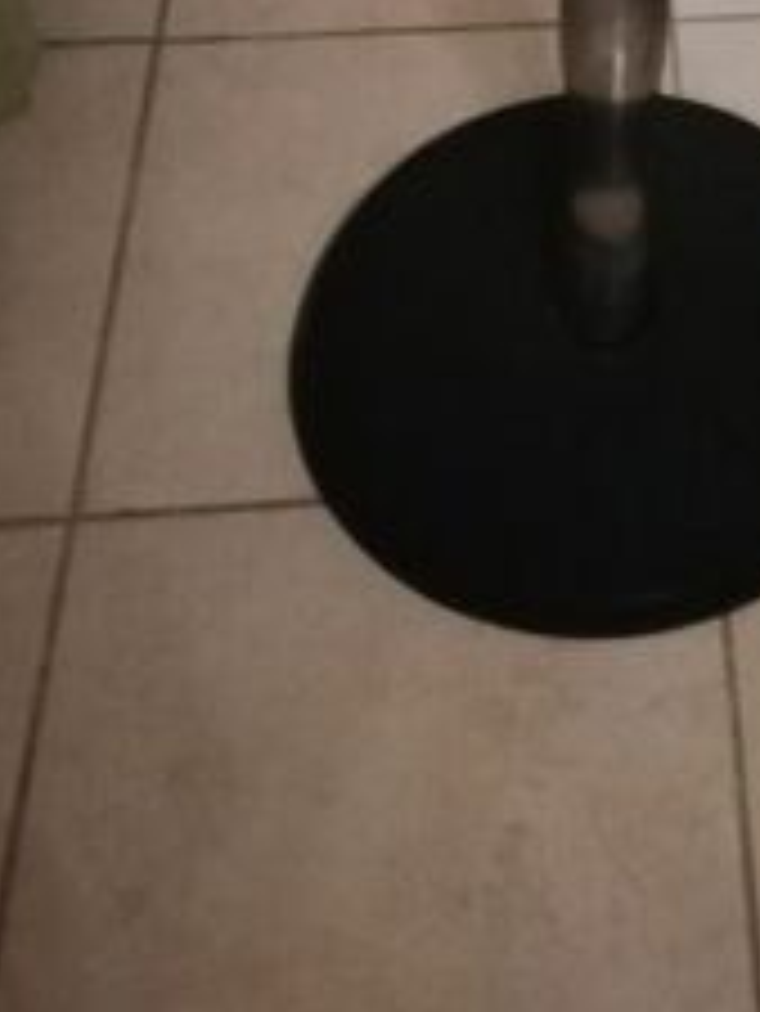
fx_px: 2164
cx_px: 756
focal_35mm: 74
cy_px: -414
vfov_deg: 22.6
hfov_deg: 19.4
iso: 1000
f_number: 2.2
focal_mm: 3.46
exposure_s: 1/14.3
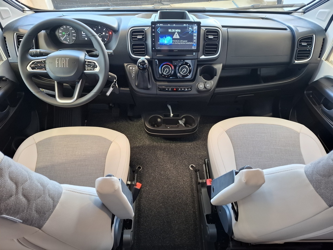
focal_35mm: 23
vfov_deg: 58.9
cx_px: 166
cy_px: 125
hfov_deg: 73.9
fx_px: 221
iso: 400
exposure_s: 1/33
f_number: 1.8
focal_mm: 5.54
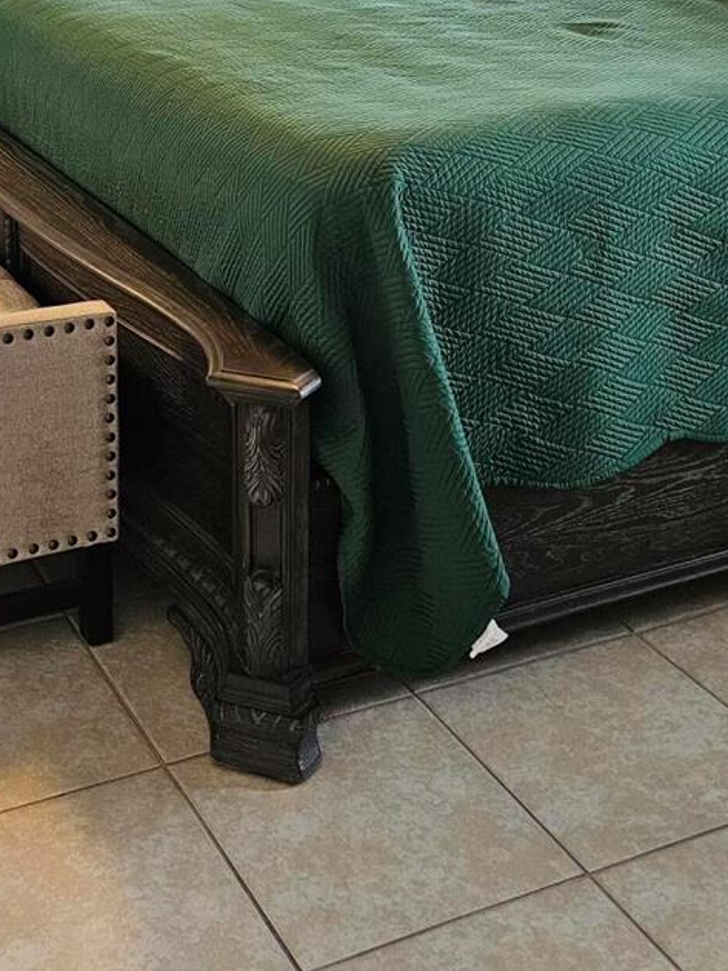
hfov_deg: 25.7
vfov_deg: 32.5
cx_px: 152
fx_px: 1571
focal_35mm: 56
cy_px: 86
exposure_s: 1/120
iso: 640
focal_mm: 6.3
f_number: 1.7
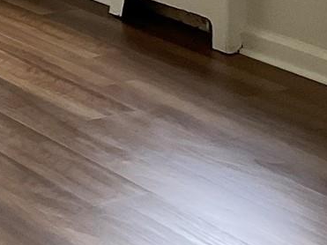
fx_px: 1511
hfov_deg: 12.1
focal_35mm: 160
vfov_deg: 9.1
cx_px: -48
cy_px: -76
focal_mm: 3
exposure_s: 1/97
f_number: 1.8
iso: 64
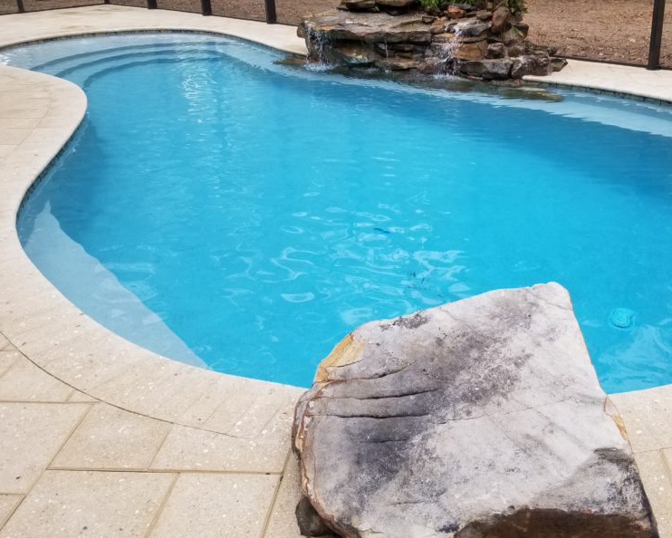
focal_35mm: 35
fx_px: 696
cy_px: 191
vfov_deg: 41.8
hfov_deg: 50.9
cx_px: 424
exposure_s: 1/148
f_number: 1.7
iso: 50
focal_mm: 4.3
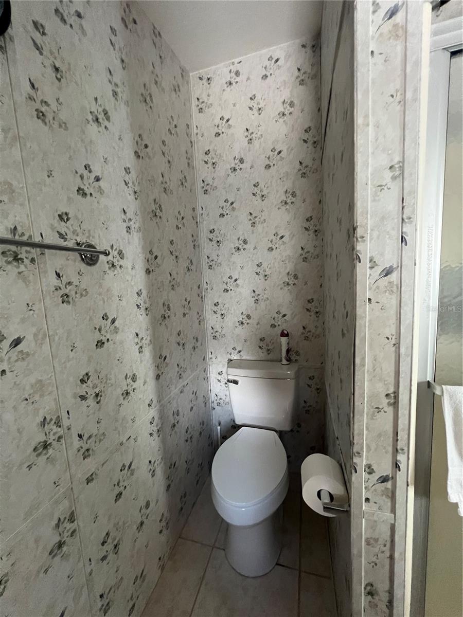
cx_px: 232
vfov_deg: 106.2
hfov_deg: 89.9
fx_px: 232
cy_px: 308
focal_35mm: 13
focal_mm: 1.57
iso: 800
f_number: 1.8
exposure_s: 1/60
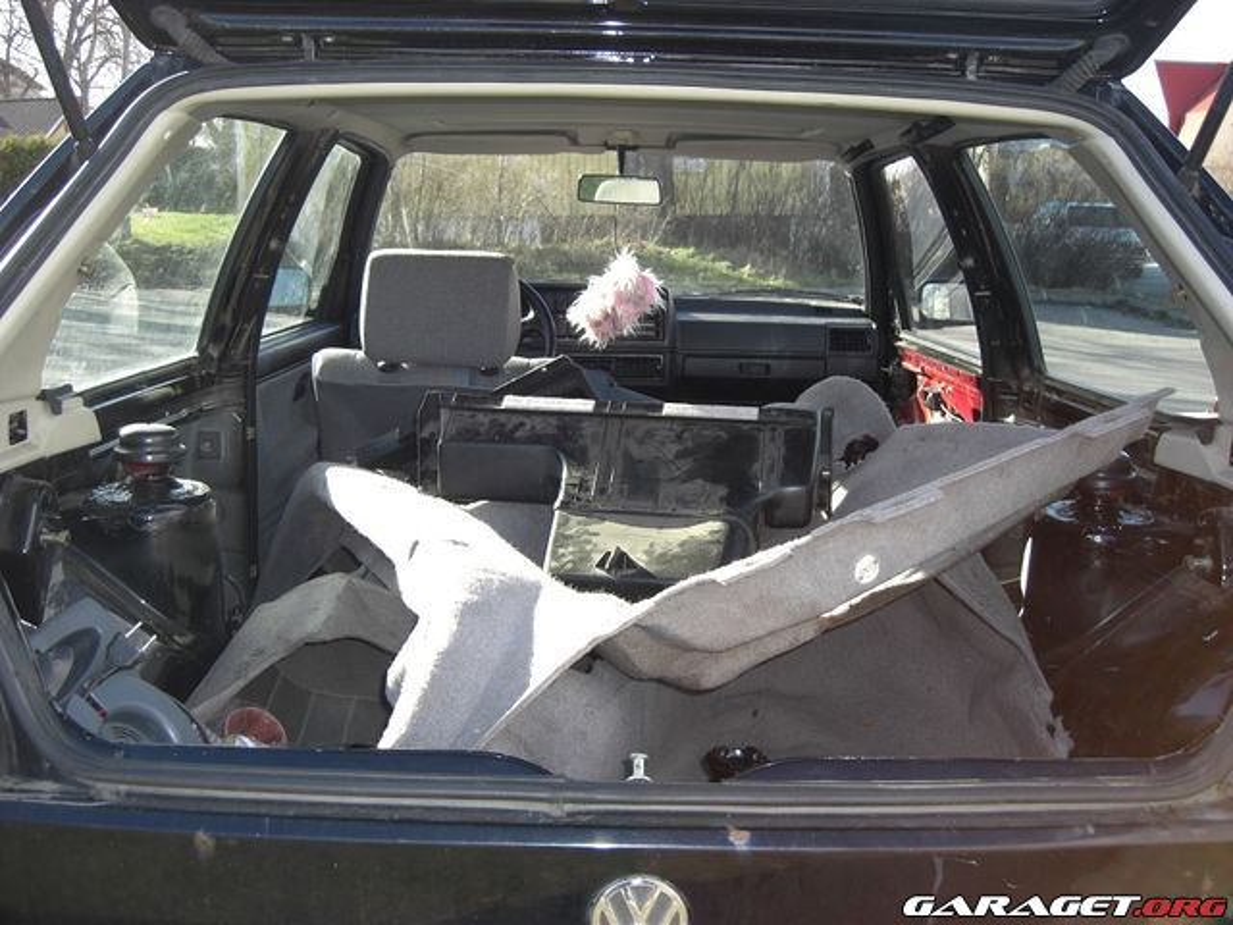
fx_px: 1354
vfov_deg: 37.7
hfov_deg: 49.0
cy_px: 462
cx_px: 616
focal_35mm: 38
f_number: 2.8
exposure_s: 1/160
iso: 80
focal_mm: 7.9
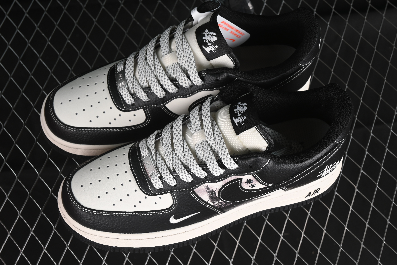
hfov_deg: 27.0
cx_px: 198
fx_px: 827
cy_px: 132
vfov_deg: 18.2
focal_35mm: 75
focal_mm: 50
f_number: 6.3
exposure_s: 1/50
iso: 160
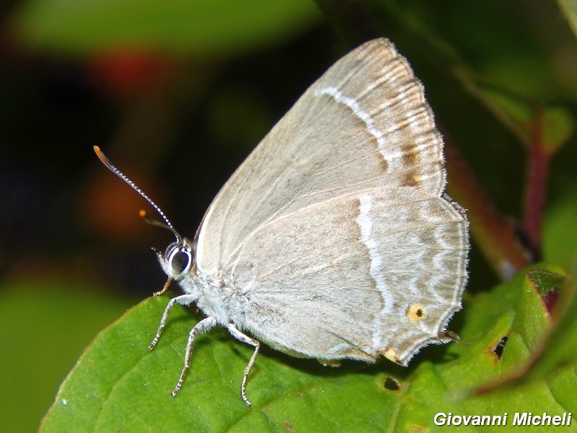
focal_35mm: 142
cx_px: 288
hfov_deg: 13.9
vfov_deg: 10.4
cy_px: 216
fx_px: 2367
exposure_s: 1/500
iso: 125
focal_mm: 25.3
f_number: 9.8
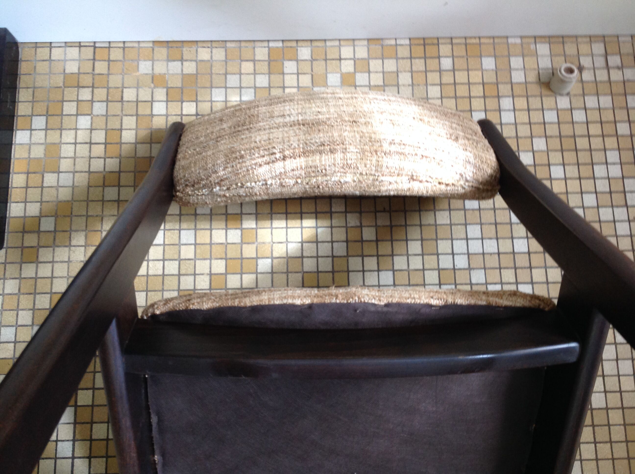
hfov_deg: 52.7
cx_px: 318
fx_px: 641
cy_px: 237
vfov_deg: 40.6
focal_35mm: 35
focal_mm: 4.28
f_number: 2.4
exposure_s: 1/15
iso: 125
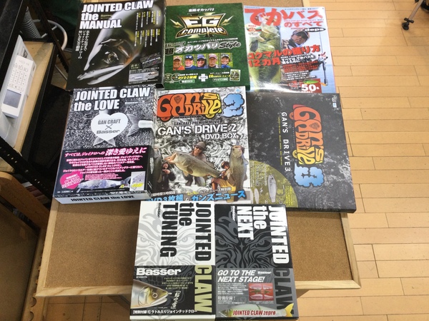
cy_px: 160
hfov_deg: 58.4
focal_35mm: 31
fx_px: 384
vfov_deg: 45.4
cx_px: 214
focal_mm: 3.3
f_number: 2.4
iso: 50
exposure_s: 1/30
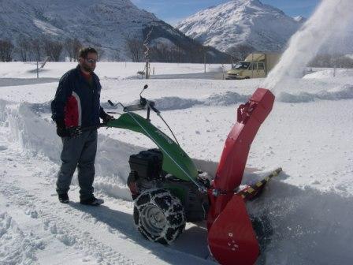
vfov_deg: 37.7
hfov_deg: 49.0
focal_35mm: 38
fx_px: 388
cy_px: 132
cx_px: 176
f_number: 7.6
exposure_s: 1/752
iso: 100
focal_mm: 8
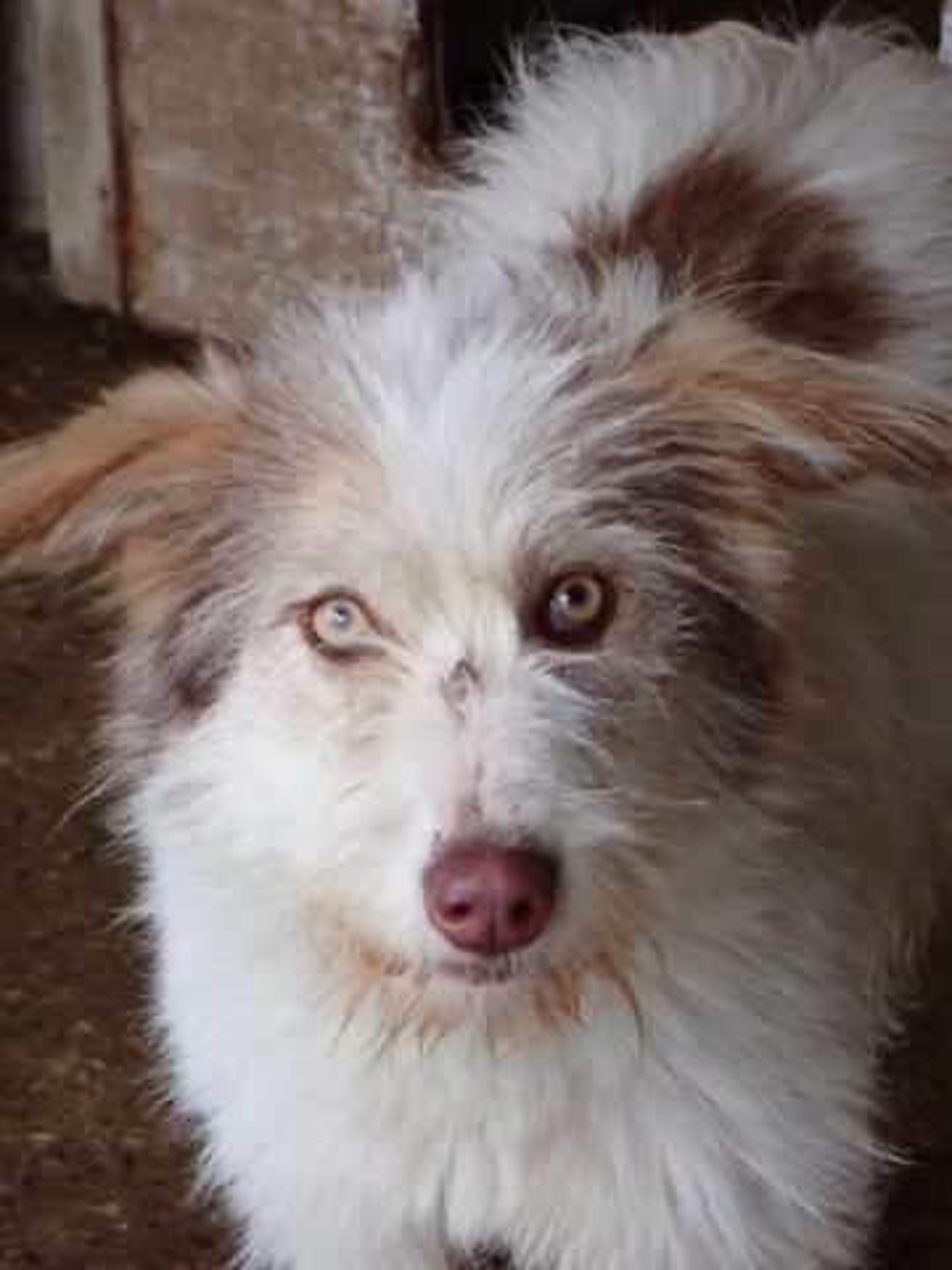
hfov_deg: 14.8
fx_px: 3667
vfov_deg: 19.6
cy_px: 635
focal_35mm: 100
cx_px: 476
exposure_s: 1/500
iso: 1250
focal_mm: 18
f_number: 4.9
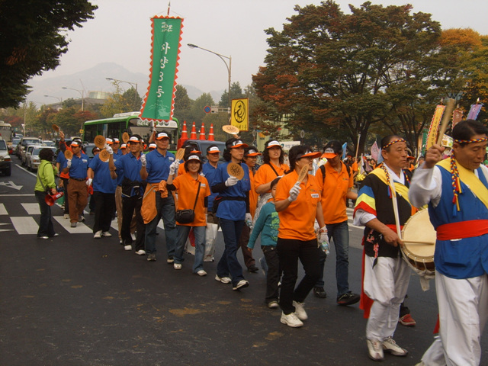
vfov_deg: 32.2
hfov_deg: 42.1
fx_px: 634
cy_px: 183
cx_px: 244
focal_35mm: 45
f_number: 6.4
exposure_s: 1/90
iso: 50
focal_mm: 7.5
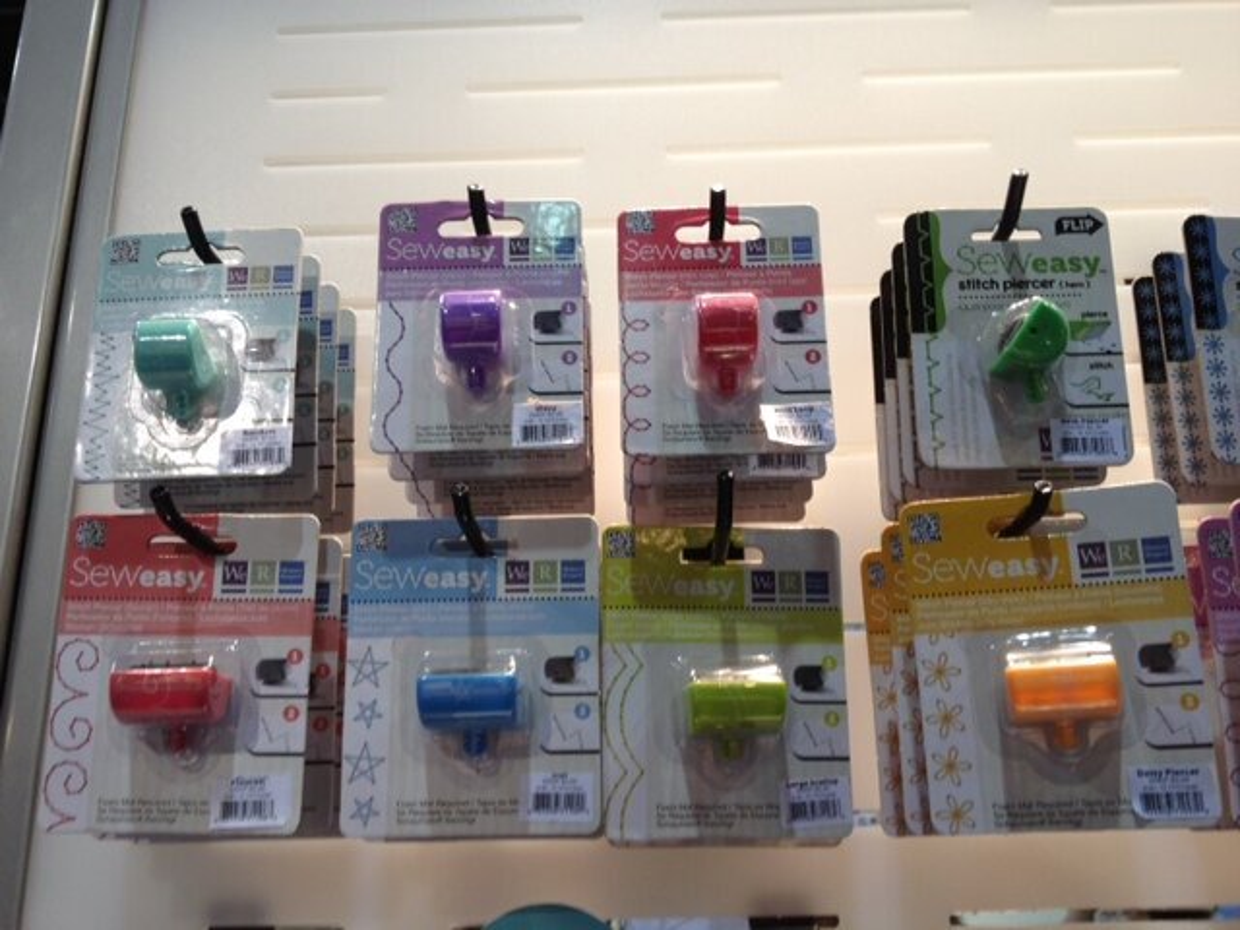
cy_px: 465
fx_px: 1254
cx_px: 620
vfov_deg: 40.7
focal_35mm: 35
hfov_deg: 52.6
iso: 64
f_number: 2.4
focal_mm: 4.28
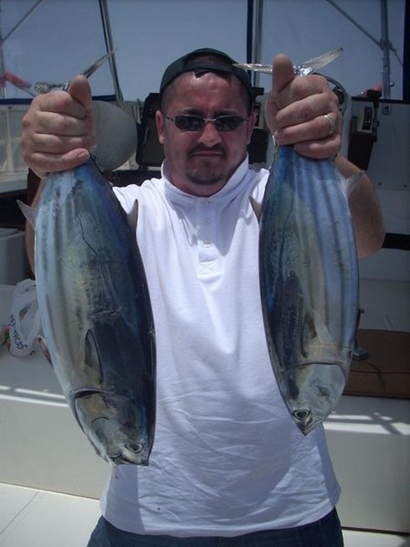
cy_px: 274
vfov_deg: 50.2
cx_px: 205
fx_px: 585
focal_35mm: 37
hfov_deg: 38.6
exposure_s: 1/738
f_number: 5.6
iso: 64
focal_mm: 6.2
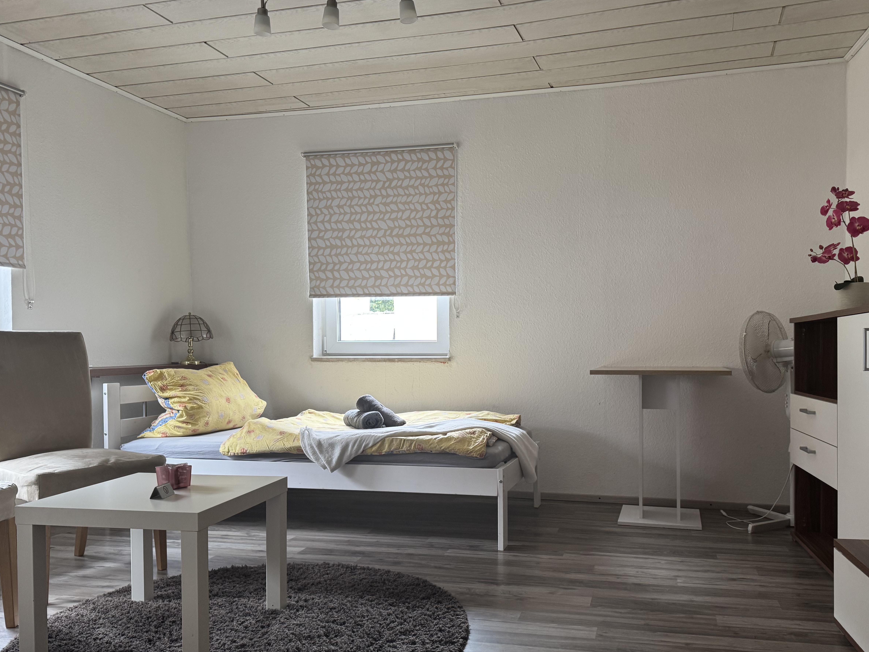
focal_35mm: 29
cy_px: 374
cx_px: 488
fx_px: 728
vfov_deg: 48.1
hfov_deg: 61.5
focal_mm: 6.76
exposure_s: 1/72
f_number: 1.78
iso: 200
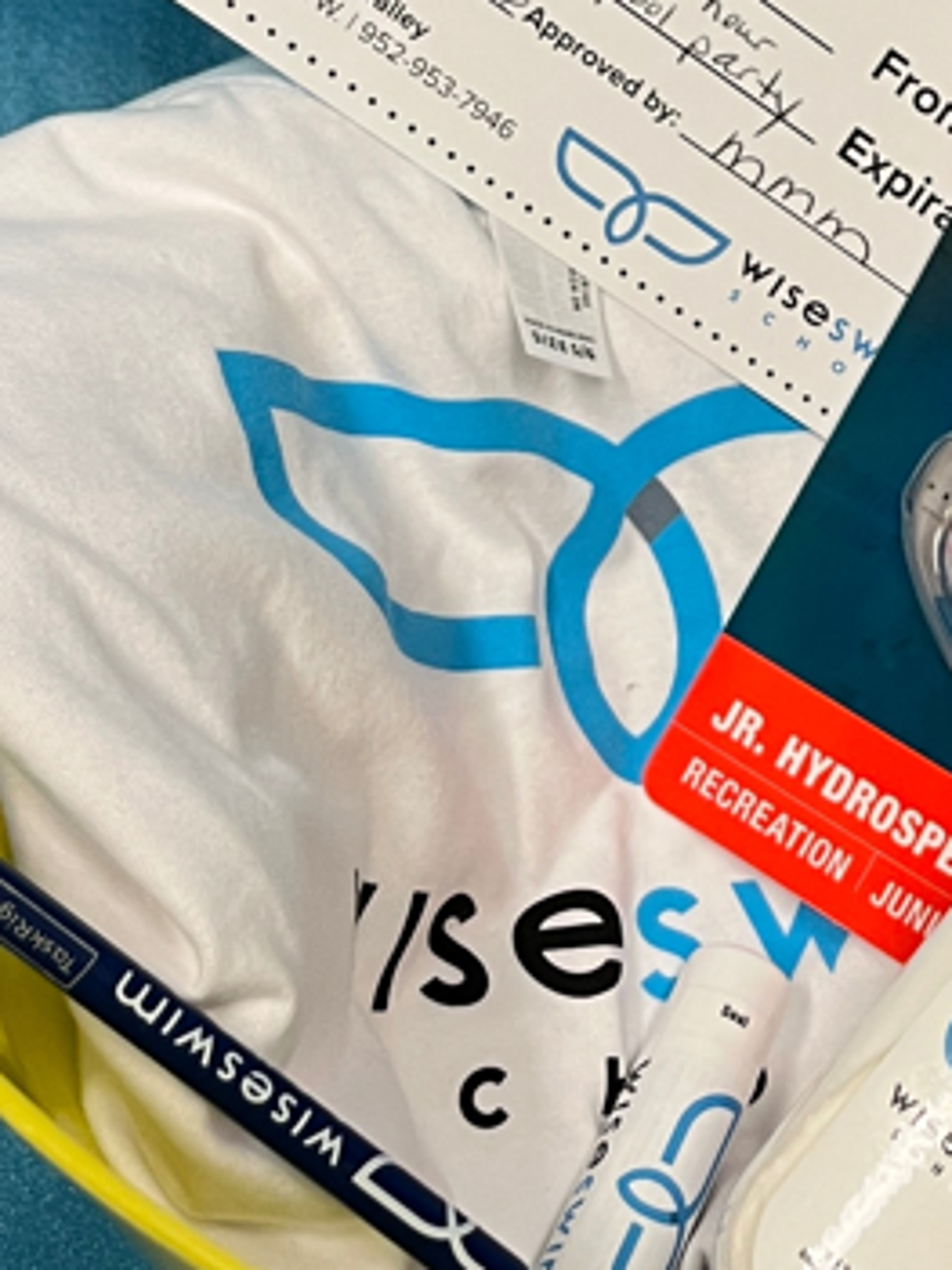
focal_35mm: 89
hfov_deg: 15.9
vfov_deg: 21.9
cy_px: 409
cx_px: 1140
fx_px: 3266
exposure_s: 1/60
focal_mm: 5.1
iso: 100
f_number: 1.6
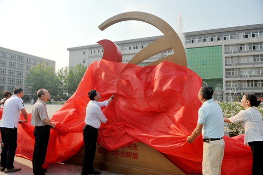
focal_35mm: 24
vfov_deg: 53.1
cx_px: 132
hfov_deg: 73.8
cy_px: 88
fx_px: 175
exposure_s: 1/1600
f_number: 5
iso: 320
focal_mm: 24
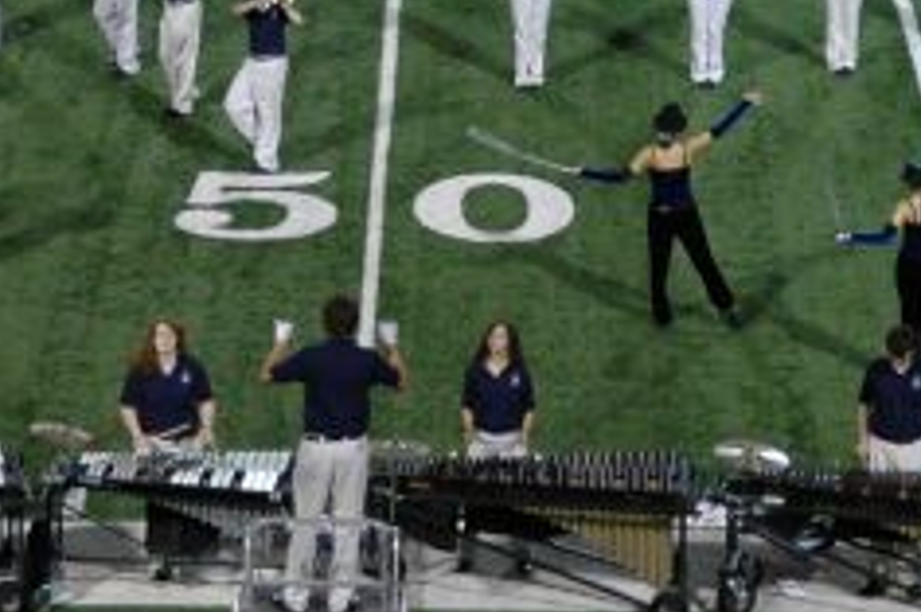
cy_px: 117
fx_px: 5317
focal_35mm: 208
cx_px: 585
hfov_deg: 9.9
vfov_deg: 6.6
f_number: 2.8
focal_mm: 32
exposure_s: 1/60
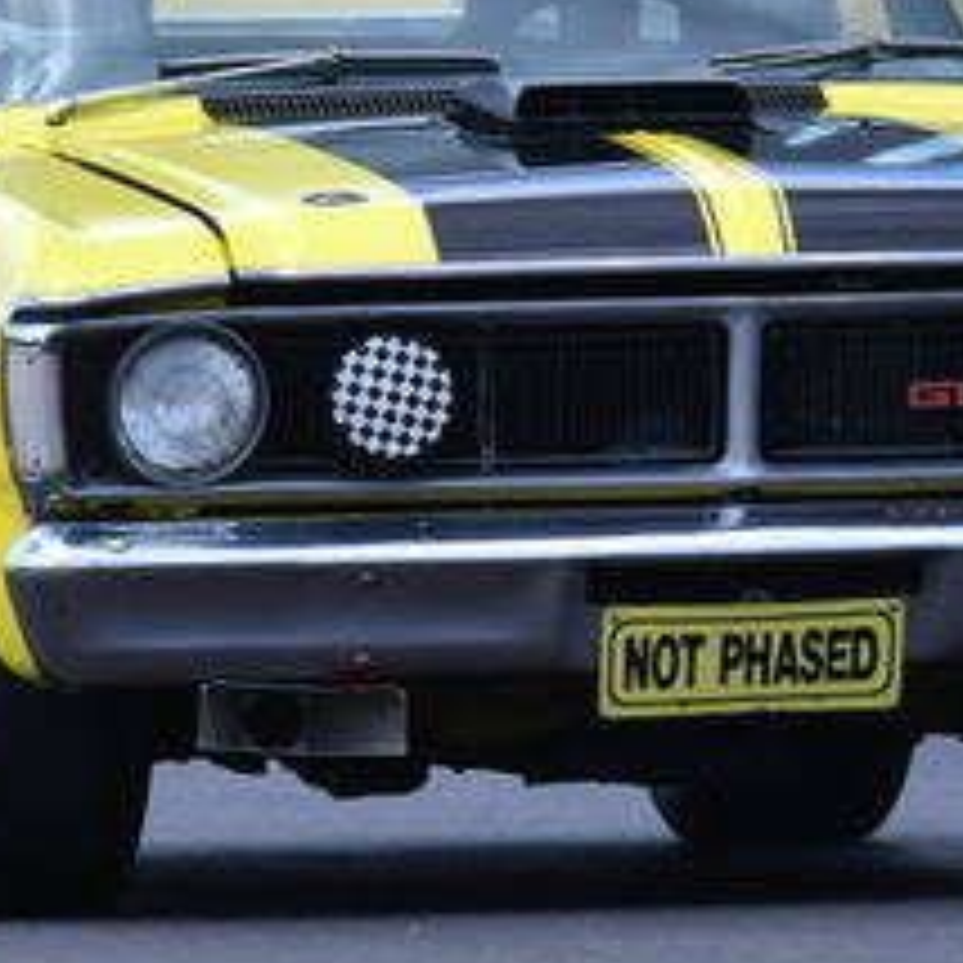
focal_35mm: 2387
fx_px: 75129
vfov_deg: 0.7
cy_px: -50
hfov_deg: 0.7
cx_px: 585
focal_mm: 500
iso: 640
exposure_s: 1/640
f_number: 10
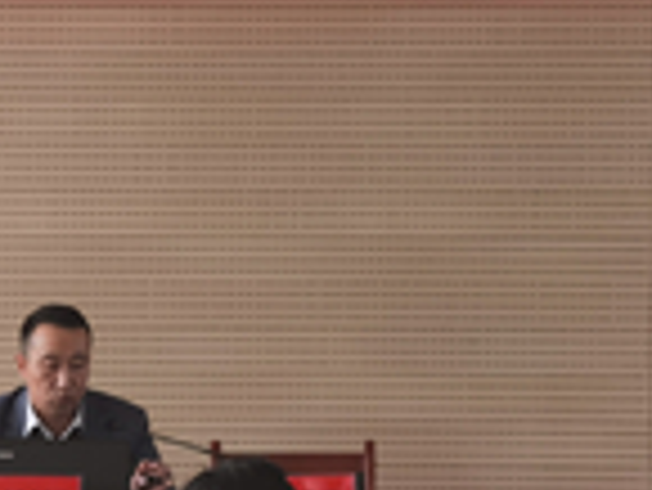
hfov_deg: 11.9
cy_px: 312
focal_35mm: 165
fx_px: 3110
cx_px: 166
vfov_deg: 9.0
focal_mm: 6.71
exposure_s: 1/100
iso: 64
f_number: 1.9
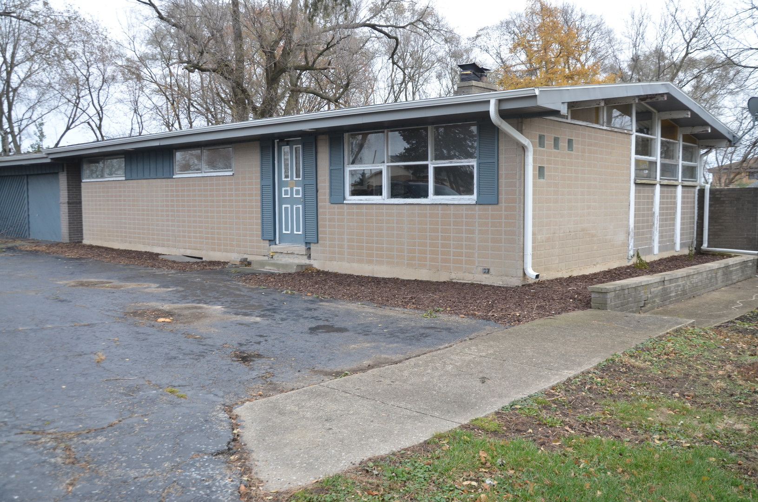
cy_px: 251
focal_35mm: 33
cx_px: 379
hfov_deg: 57.3
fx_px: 693
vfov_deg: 39.8
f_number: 6.3
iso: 200
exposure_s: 1/160
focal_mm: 22
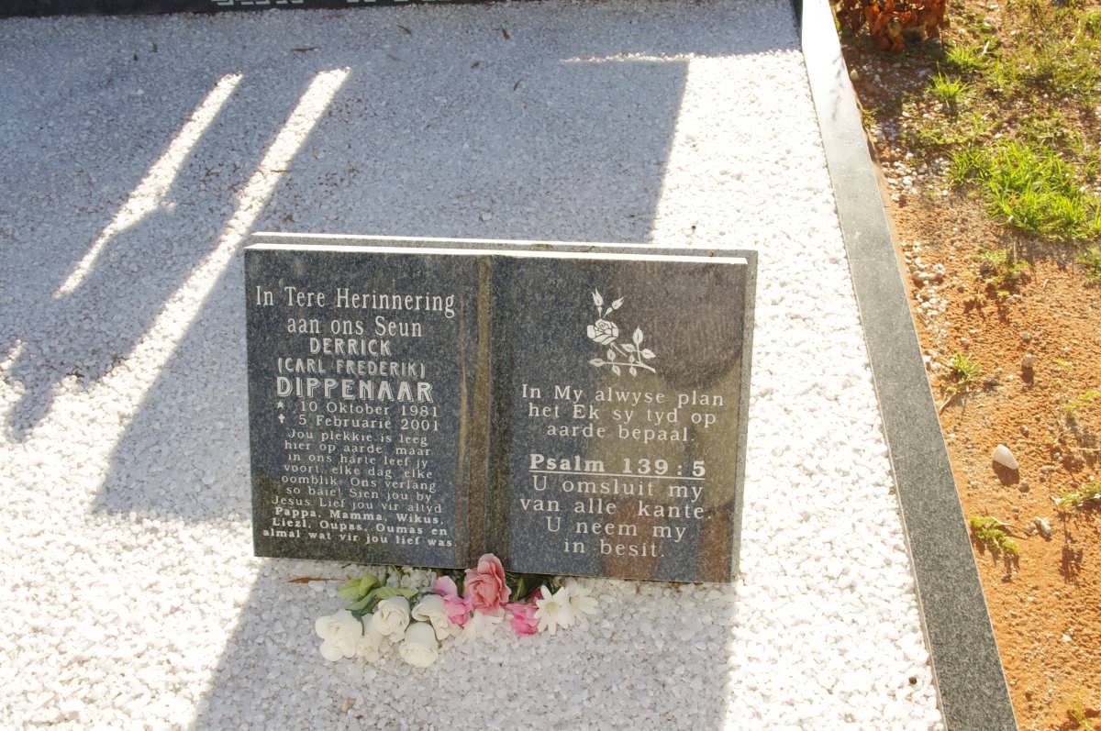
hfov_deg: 49.6
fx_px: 1191
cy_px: 366
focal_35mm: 39
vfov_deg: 34.1
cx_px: 550
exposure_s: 1/60
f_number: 11
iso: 200
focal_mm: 26.25
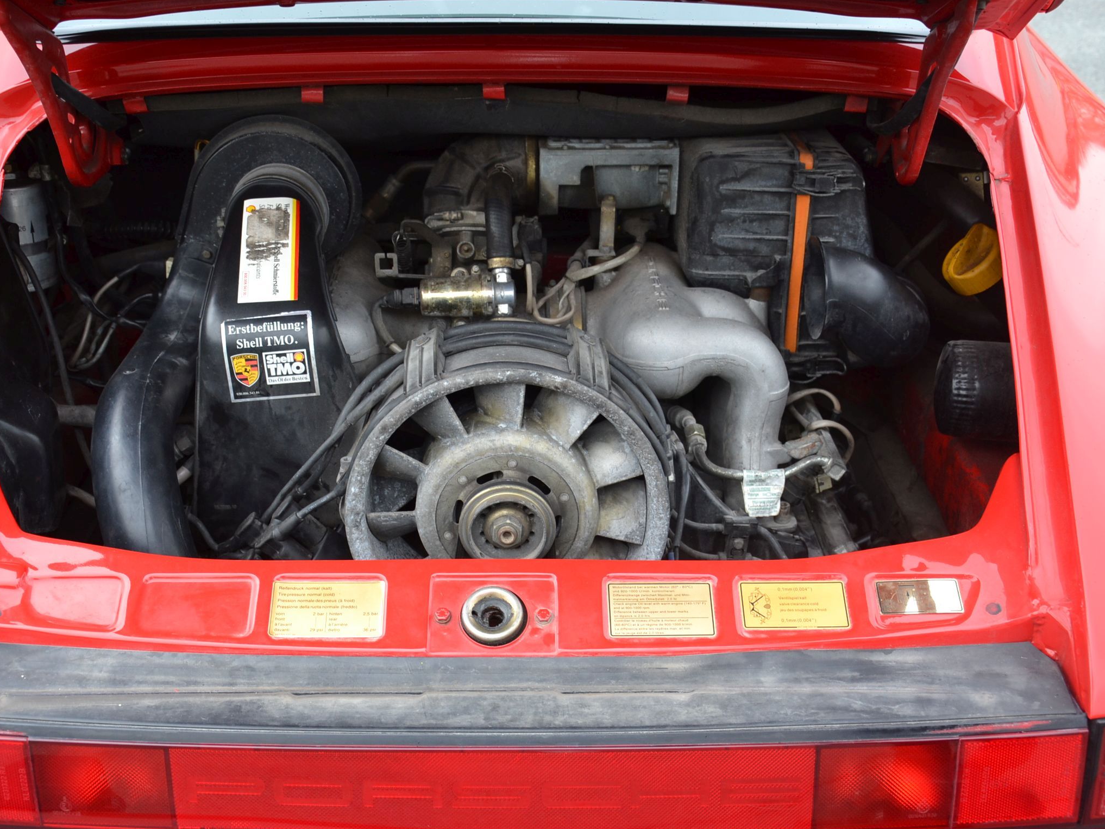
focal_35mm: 49
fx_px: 1564
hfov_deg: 38.9
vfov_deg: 29.7
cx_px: 510
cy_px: 416
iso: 400
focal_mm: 30
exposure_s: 1/60
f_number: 4.2
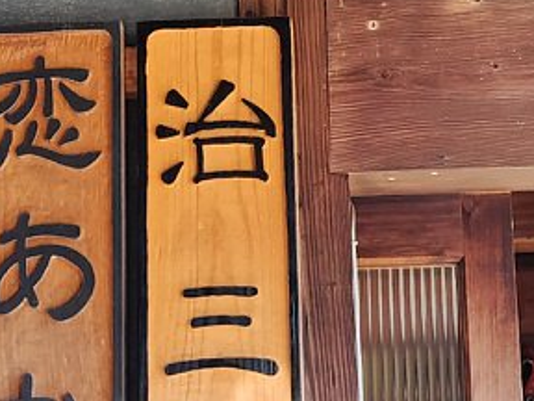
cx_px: 373
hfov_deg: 15.7
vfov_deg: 11.8
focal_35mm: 125
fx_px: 1928
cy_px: 51
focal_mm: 5.24
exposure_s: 1/100
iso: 194
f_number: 1.7
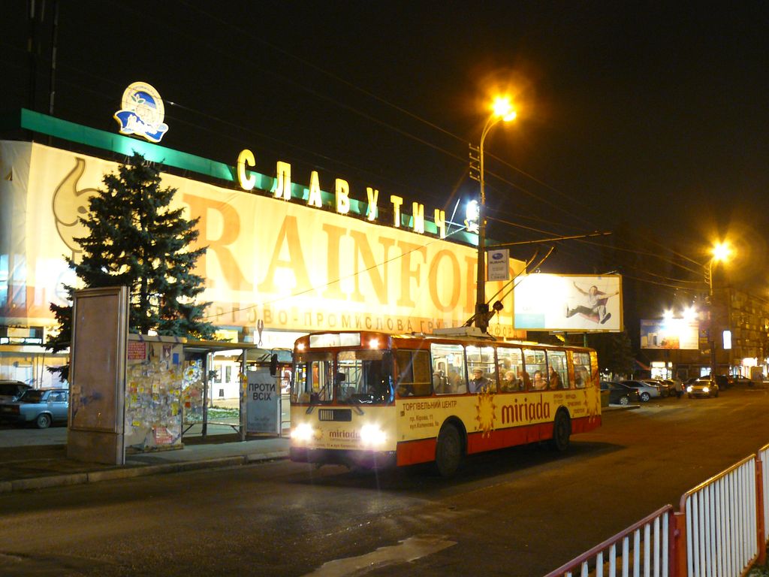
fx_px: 800
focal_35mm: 36
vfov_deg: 39.7
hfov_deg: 51.4
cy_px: 288
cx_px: 384
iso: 200
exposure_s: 2
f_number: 4
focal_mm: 6
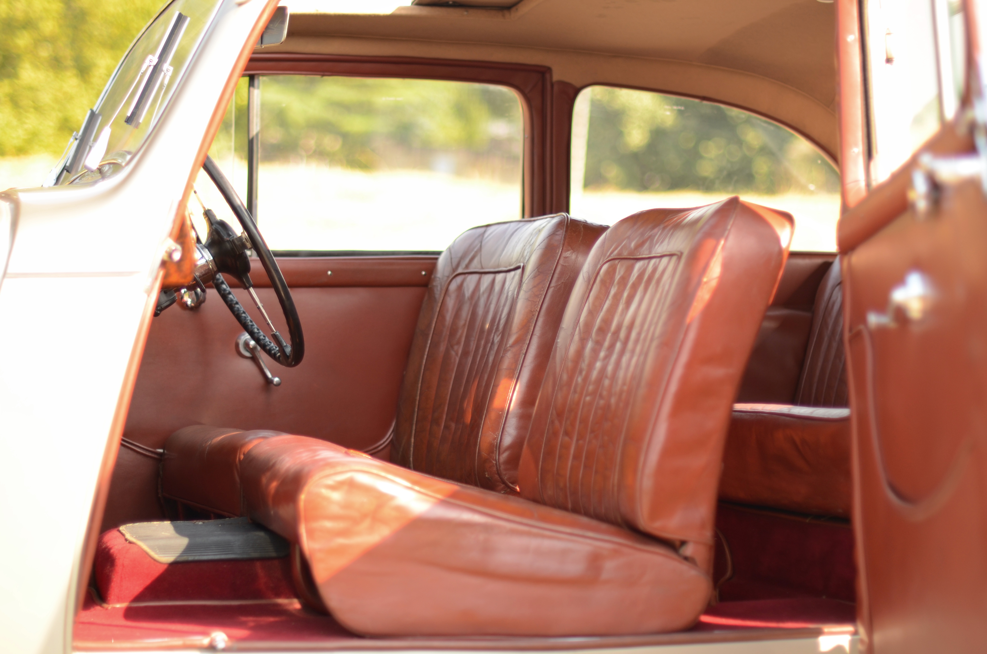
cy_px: 327
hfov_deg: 27.0
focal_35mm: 75
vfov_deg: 18.1
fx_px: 2052
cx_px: 494
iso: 160
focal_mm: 50
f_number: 1.6
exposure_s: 1/1000
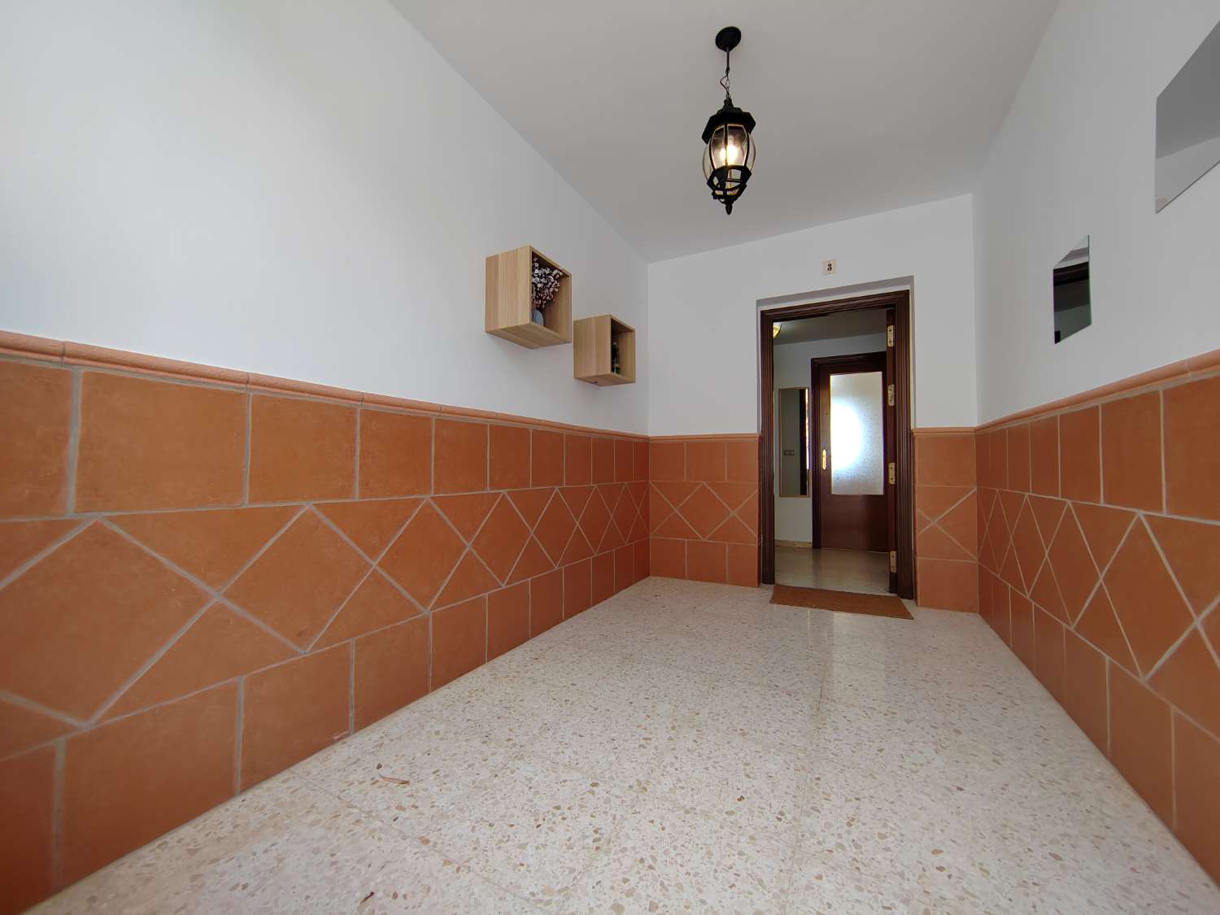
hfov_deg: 102.1
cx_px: 610
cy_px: 458
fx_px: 493
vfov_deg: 85.7
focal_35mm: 14
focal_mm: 2.16
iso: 200
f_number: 2.2
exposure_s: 1/100
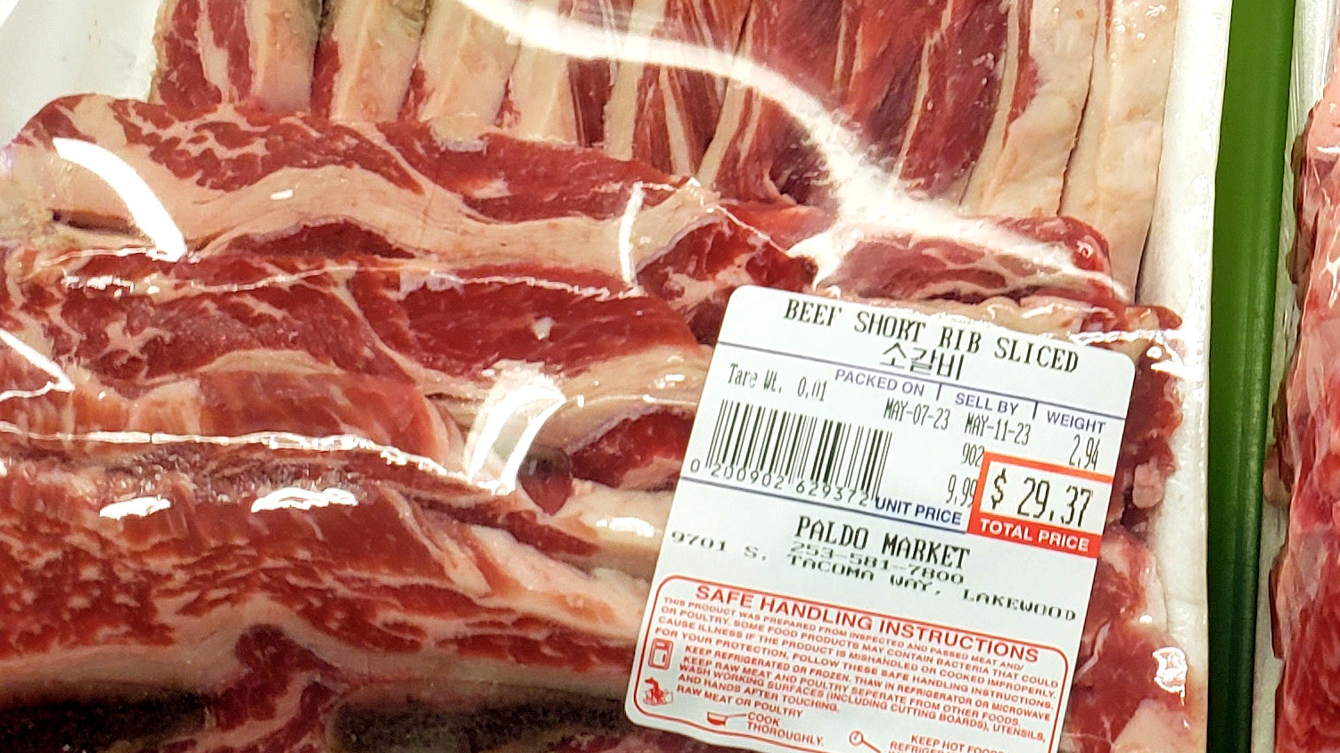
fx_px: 2700
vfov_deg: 14.8
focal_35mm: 76
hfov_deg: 26.2
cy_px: -373
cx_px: 1381
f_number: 2.4
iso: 80
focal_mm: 4.3
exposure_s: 1/60
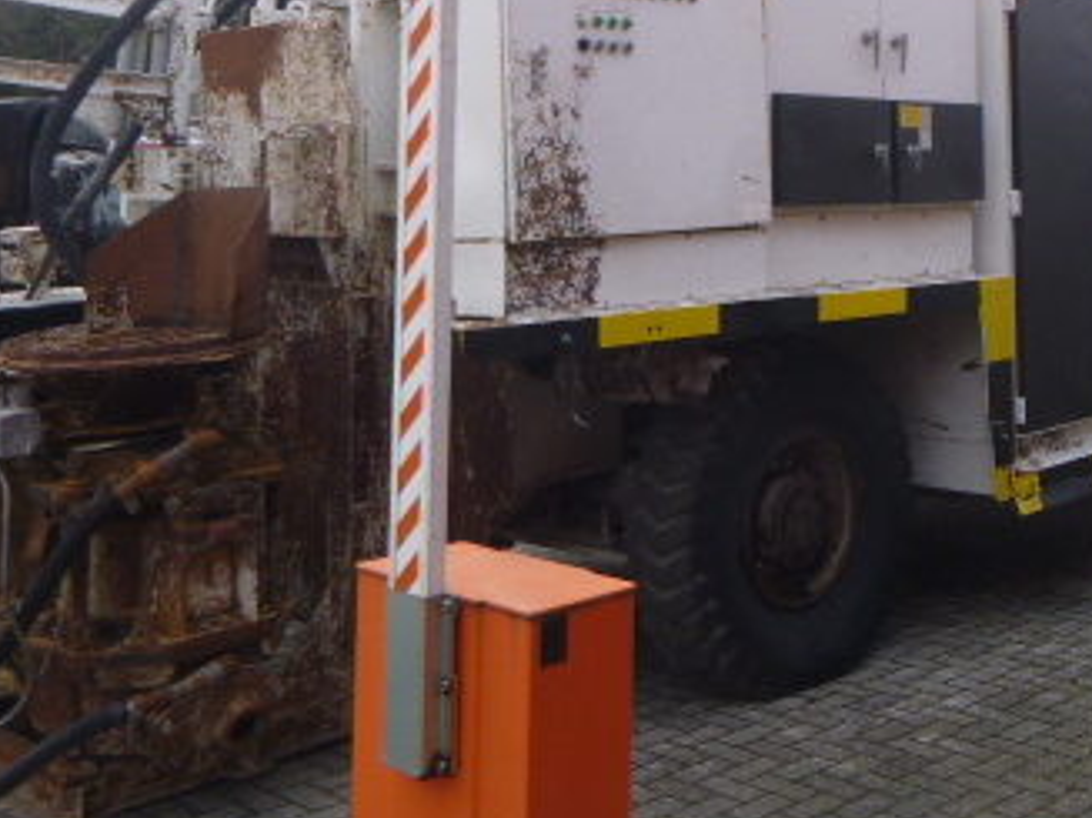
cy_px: 87
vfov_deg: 28.5
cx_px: 761
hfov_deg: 38.3
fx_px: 1545
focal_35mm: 49
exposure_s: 1/250
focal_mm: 4.5
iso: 100
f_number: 3.9
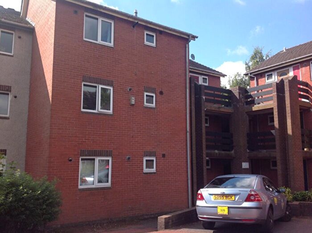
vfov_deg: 40.6
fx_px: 315
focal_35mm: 35
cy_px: 116
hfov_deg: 52.7
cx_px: 156
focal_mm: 4.28
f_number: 2.4
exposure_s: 1/817
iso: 50
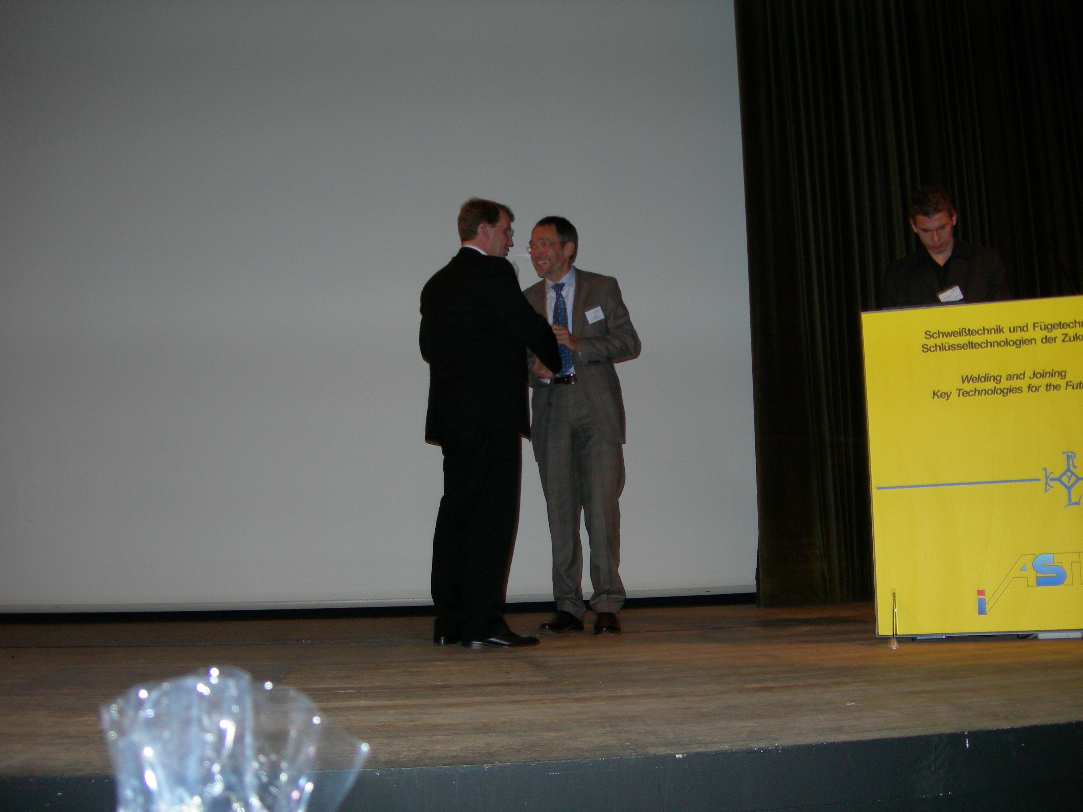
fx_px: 1189
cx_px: 542
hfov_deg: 49.0
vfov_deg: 37.7
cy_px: 406
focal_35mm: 38
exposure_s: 1/60.1
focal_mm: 7.8
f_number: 2.8
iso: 200
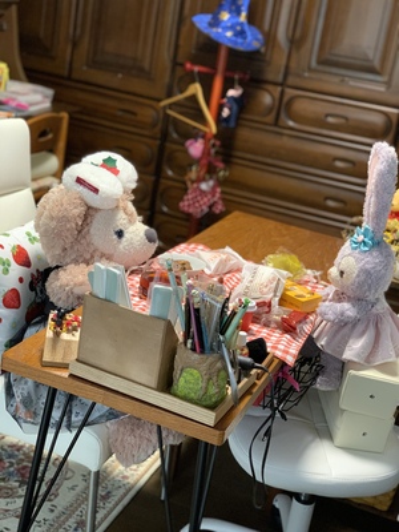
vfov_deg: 36.8
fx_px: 799
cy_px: 266
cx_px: 200
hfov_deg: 28.0
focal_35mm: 52
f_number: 2.4
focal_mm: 6
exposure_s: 1/60
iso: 250
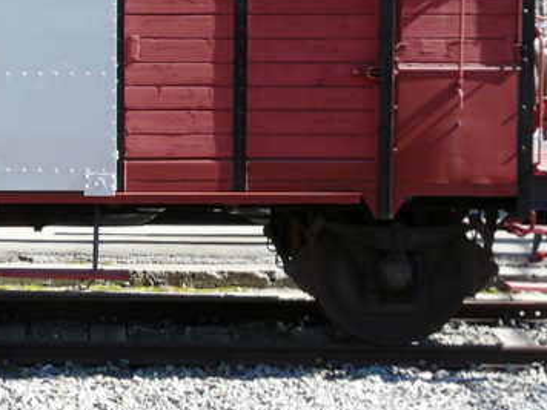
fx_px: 2133
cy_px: 75
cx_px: -12
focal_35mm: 135
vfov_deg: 10.9
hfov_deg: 14.4
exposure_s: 1/250
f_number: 4
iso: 100
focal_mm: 7.9
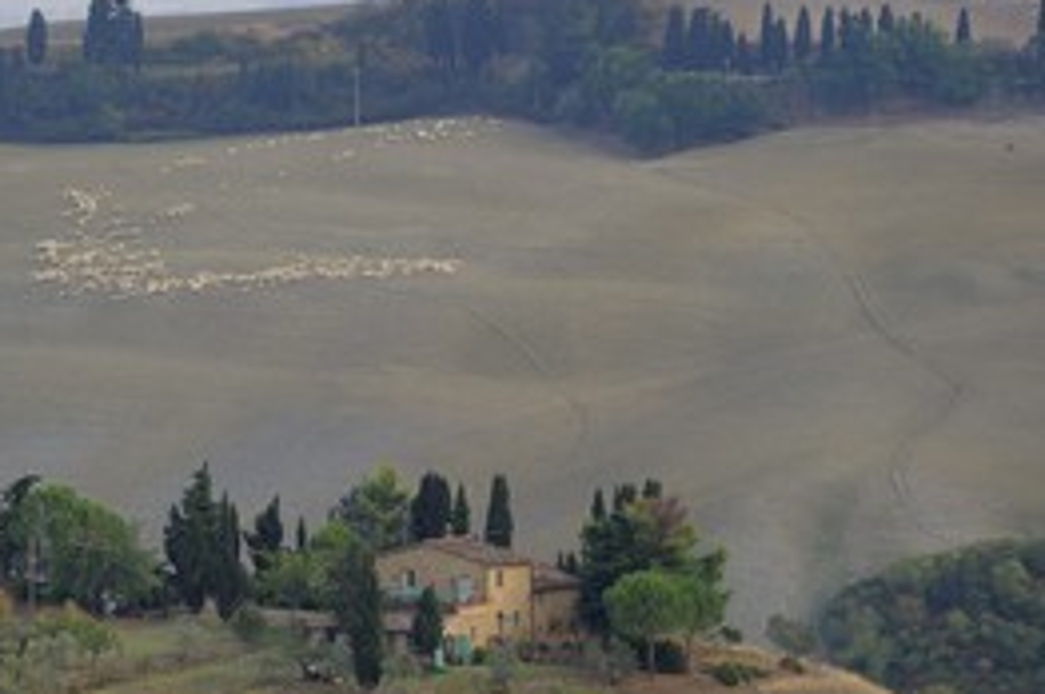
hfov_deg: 6.4
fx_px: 9306
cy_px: 291
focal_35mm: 321
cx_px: 351
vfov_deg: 4.3
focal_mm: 200
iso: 200
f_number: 5
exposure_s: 1/160
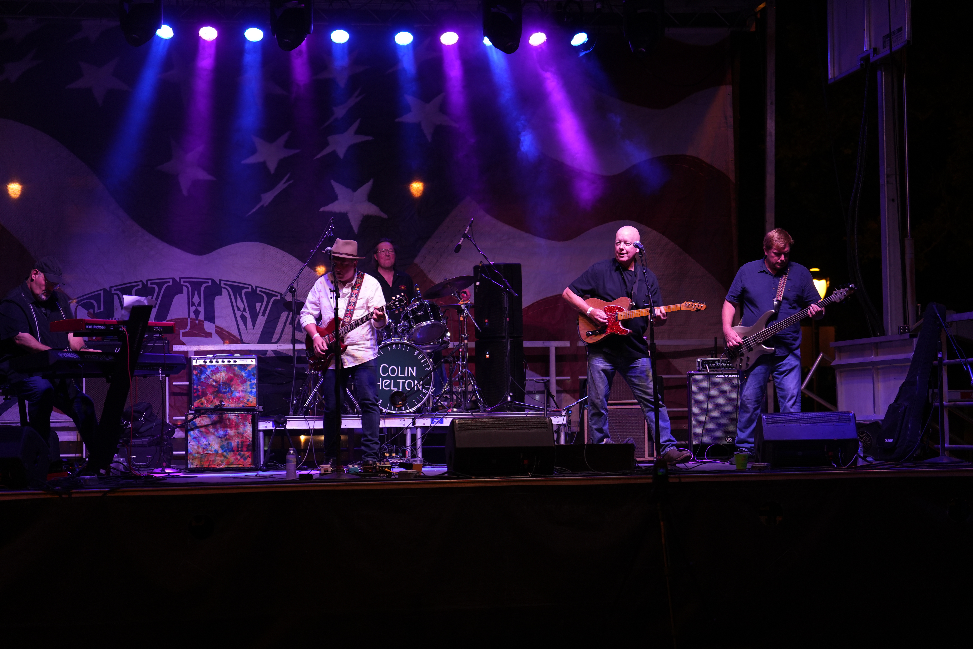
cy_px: 324
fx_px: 2054
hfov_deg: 26.7
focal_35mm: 76
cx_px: 486
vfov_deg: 17.9
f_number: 2.8
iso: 800
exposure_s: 1/200
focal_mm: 76
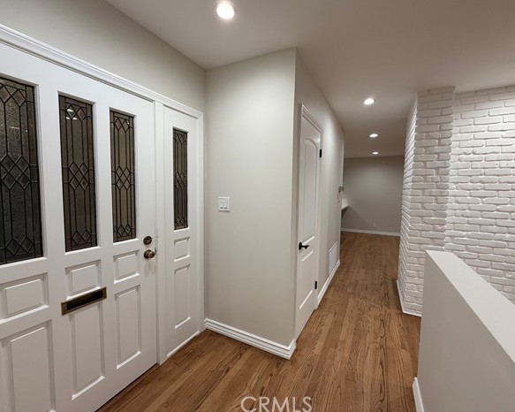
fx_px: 229
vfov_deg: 84.0
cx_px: 269
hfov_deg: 96.8
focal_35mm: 15
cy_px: 205
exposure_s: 1/120
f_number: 2.2
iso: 200
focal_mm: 2.22
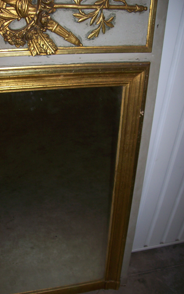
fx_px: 313
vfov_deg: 50.4
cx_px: 73
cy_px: 144
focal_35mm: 39
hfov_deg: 32.7
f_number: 2.7
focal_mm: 6
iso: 80
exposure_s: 1/64
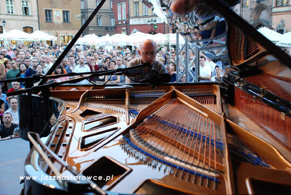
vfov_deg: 28.2
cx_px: 146
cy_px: 98
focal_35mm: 48
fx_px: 389
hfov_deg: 41.1
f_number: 4.5
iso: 800
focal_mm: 32
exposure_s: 1/80
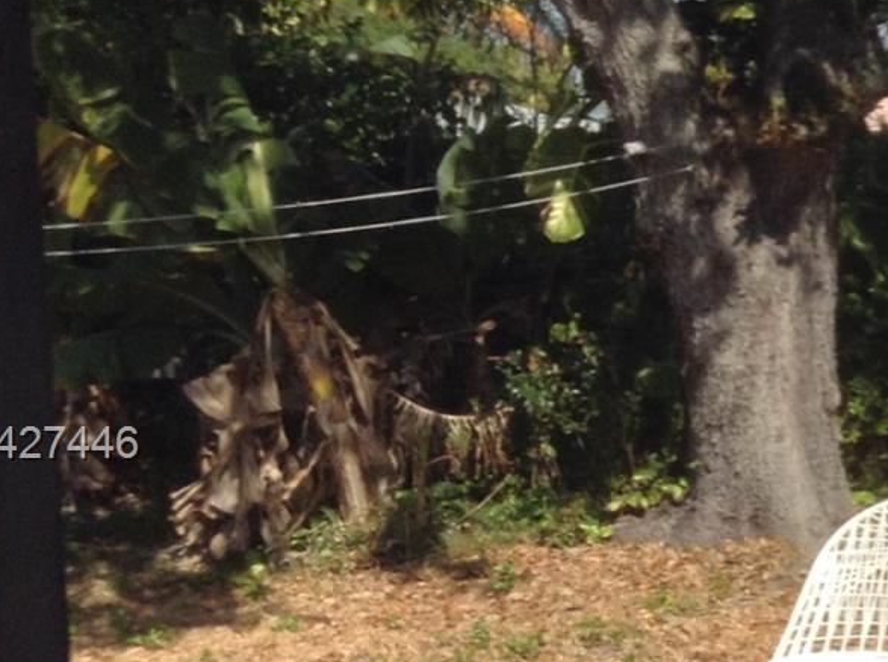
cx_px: 1119
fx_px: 2305
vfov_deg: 16.3
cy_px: 446
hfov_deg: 20.2
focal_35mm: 90
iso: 25
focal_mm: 3.3
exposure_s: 1/405
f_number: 2.4
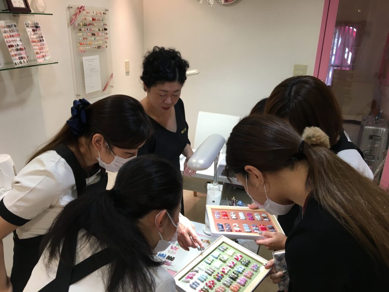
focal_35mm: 29
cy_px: 146
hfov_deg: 61.7
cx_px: 194
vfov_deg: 48.2
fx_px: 326
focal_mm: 4.15
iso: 64
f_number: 2.2
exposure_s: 1/30
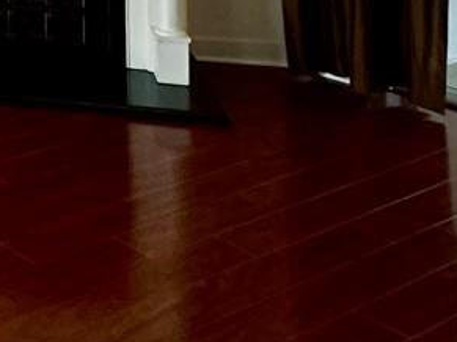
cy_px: -293
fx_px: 1016
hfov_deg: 19.8
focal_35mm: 77
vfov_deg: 15.9
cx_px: -330
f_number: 2.2
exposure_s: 1/60
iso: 320
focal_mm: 2.22
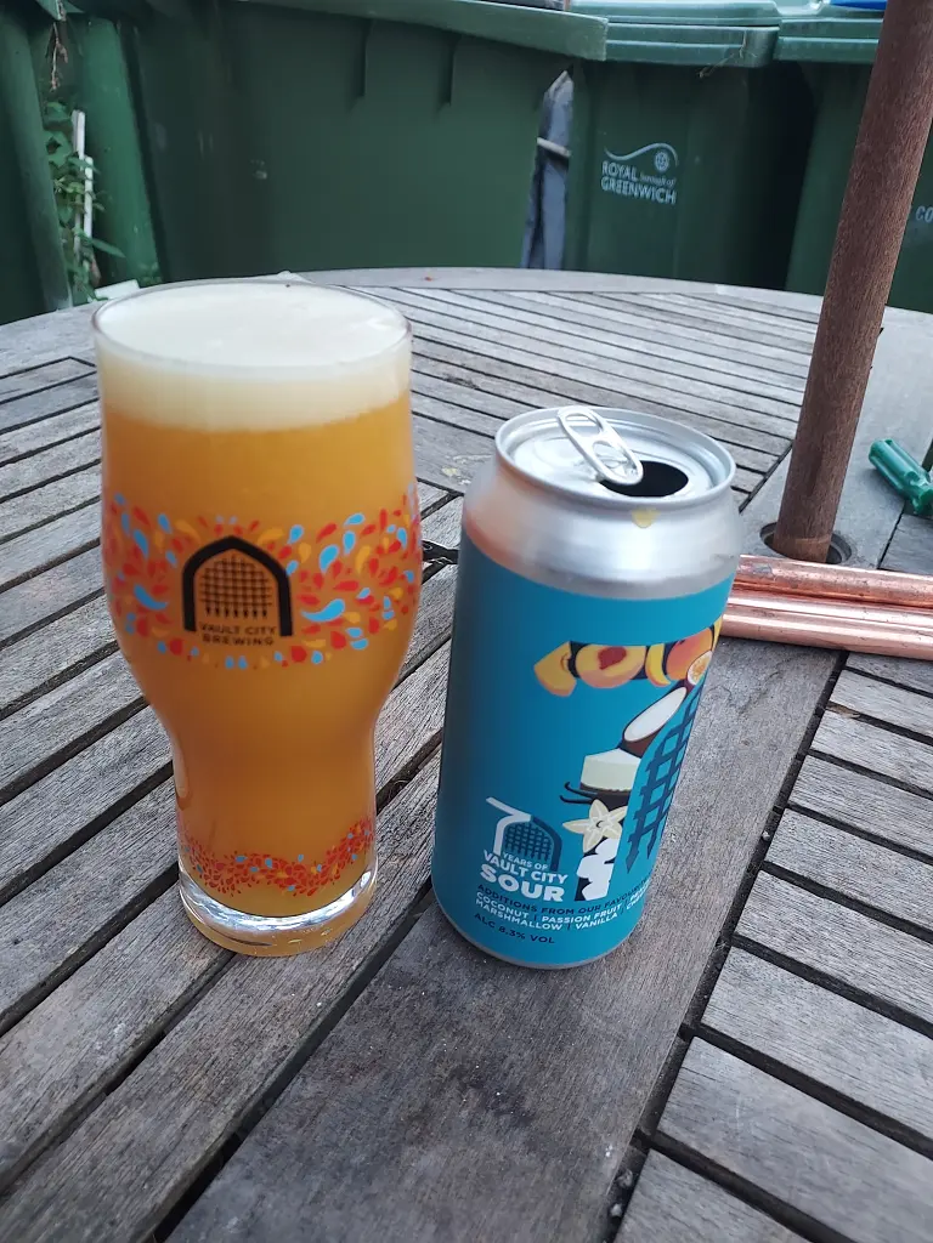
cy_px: 622
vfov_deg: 71.6
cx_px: 466
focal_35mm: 24
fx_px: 862
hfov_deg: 56.8
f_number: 1.8
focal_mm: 4.6
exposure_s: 1/50
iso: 250
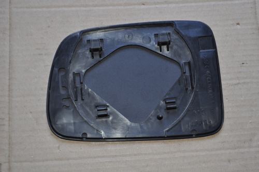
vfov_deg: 25.0
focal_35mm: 54
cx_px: 130
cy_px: 86
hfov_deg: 36.9
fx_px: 388
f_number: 5
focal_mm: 36
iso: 450
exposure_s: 1/60
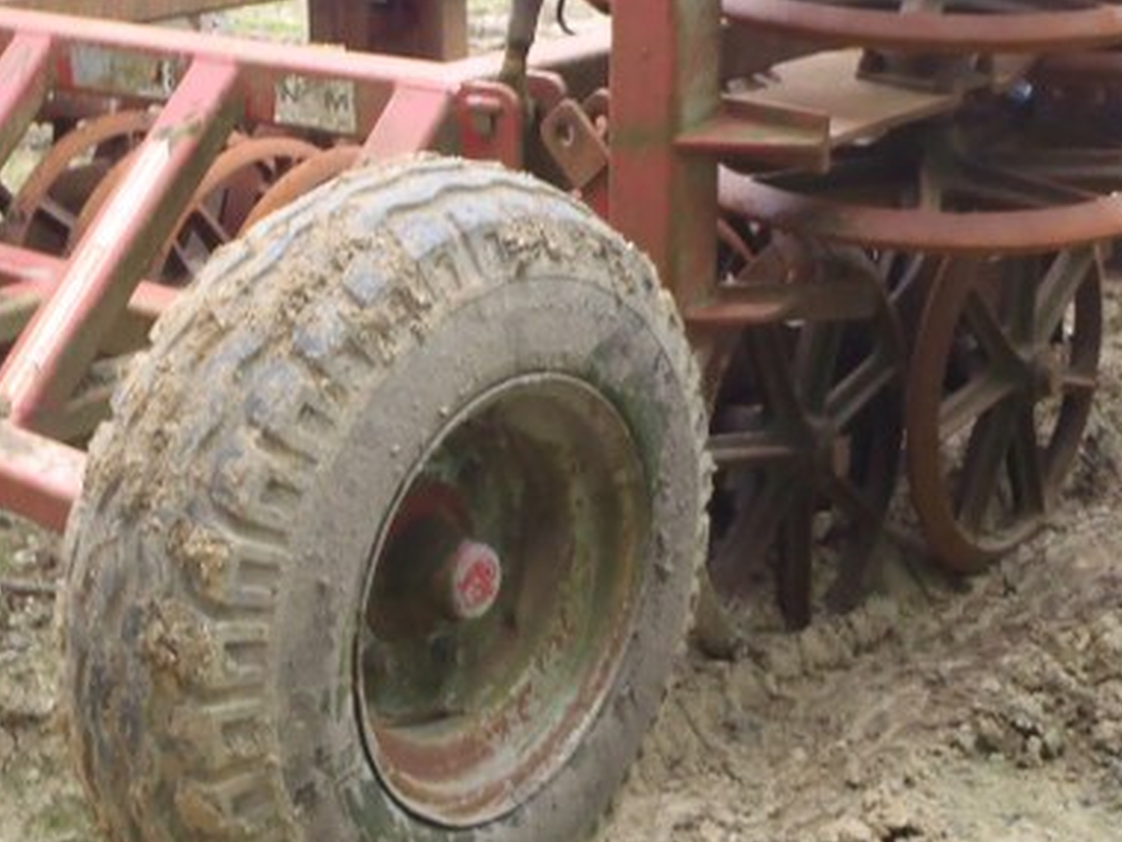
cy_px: 12
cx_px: 434
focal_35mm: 59
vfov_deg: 23.8
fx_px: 1912
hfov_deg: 32.6
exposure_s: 1/30
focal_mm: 5
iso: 160
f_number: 3.5
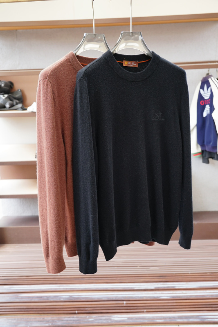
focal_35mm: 40
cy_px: 164
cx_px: 109
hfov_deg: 33.0
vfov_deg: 47.9
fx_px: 368
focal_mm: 27
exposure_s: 1/125
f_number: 4
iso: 400
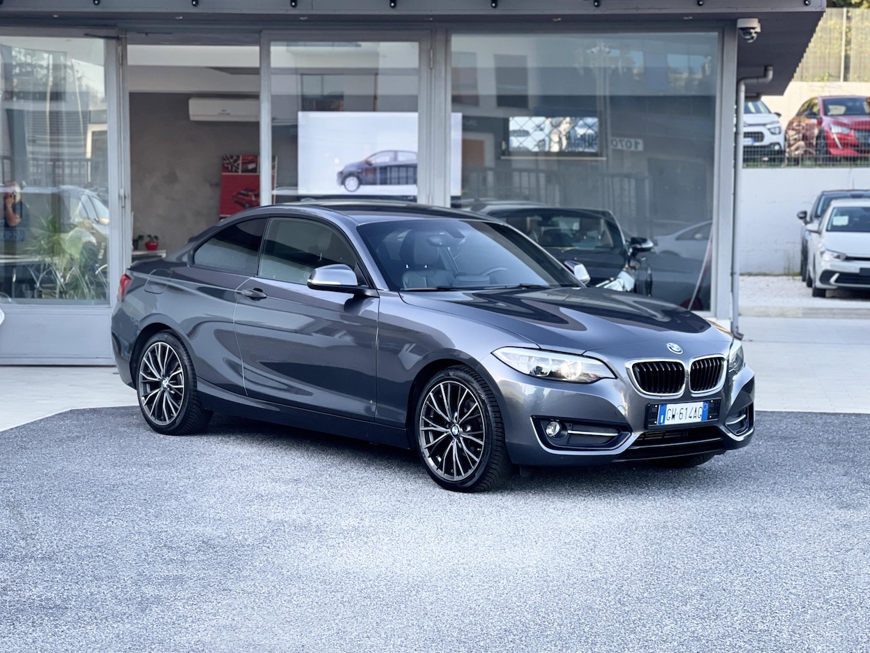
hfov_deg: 30.3
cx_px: 435
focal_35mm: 64
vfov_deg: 22.9
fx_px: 1608
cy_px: 326
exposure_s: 1/121
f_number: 2.2
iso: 64
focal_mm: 7.5
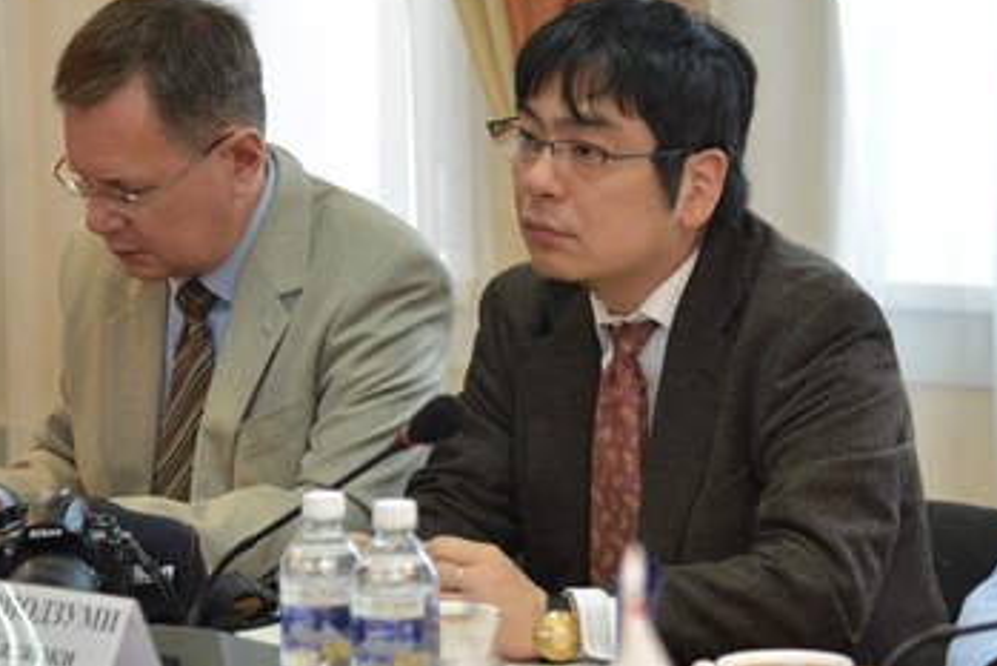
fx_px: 3962
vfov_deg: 9.6
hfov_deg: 14.3
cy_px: 384
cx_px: 668
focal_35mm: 143
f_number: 4
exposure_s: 1/60
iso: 560
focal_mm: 78
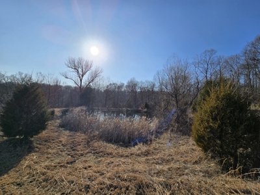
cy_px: 98
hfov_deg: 106.2
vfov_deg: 89.9
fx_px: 98
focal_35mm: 13
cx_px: 130
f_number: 2.2
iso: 50
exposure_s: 1/4256
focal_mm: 2.2
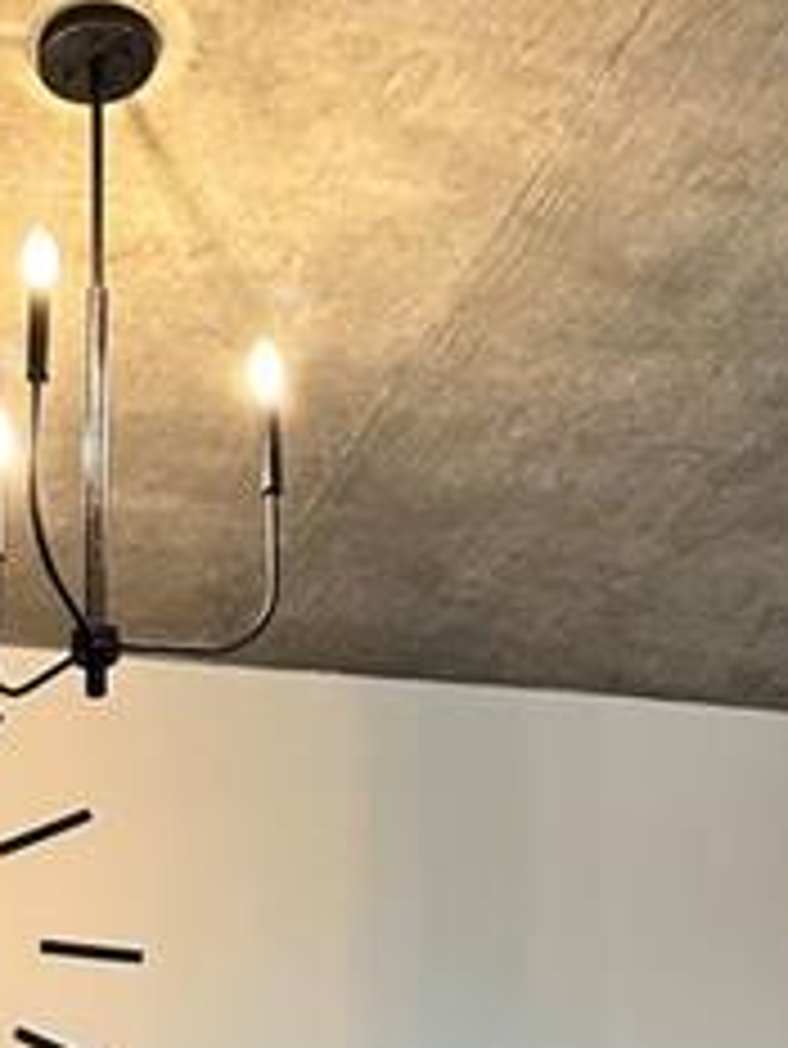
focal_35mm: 79
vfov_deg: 21.7
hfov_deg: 18.0
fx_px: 2396
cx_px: -86
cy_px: 1439
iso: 250
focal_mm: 6.86
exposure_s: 1/60
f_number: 1.78
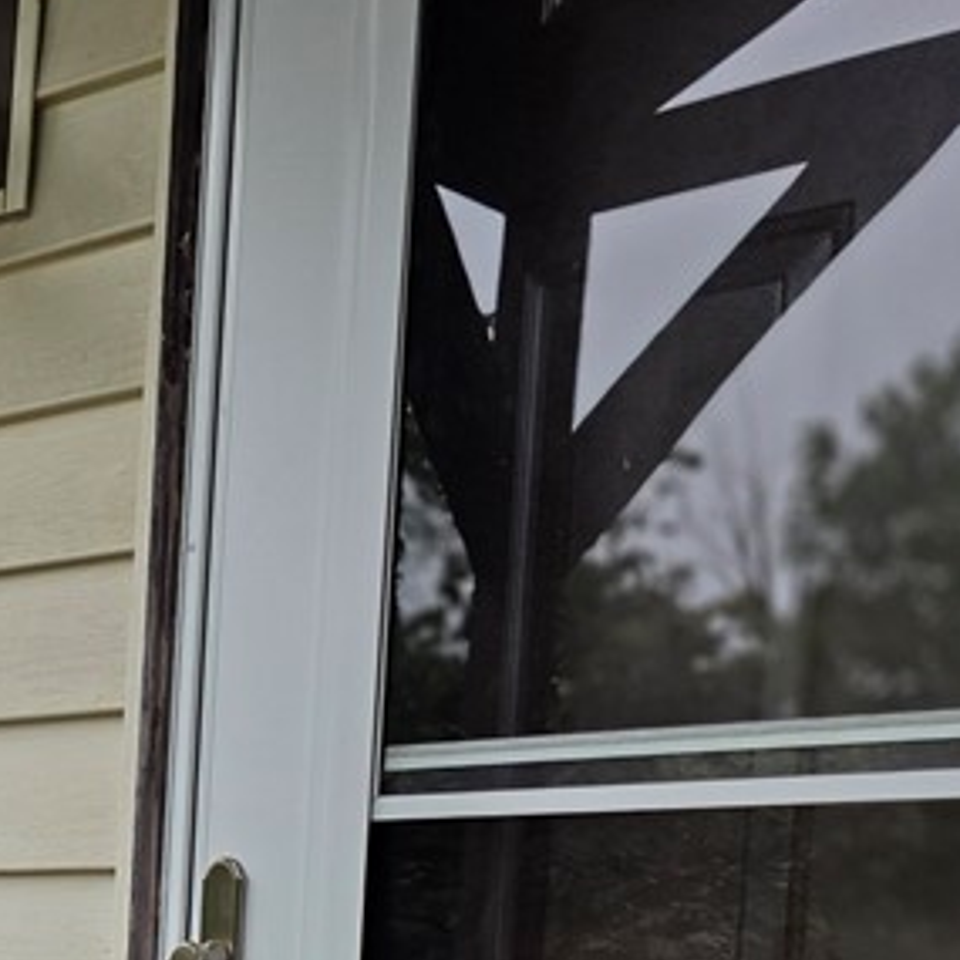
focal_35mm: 73
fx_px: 2290
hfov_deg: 20.2
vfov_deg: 22.2
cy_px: 1095
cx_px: -505
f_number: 1.7
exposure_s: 1/1533
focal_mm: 6.3
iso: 80
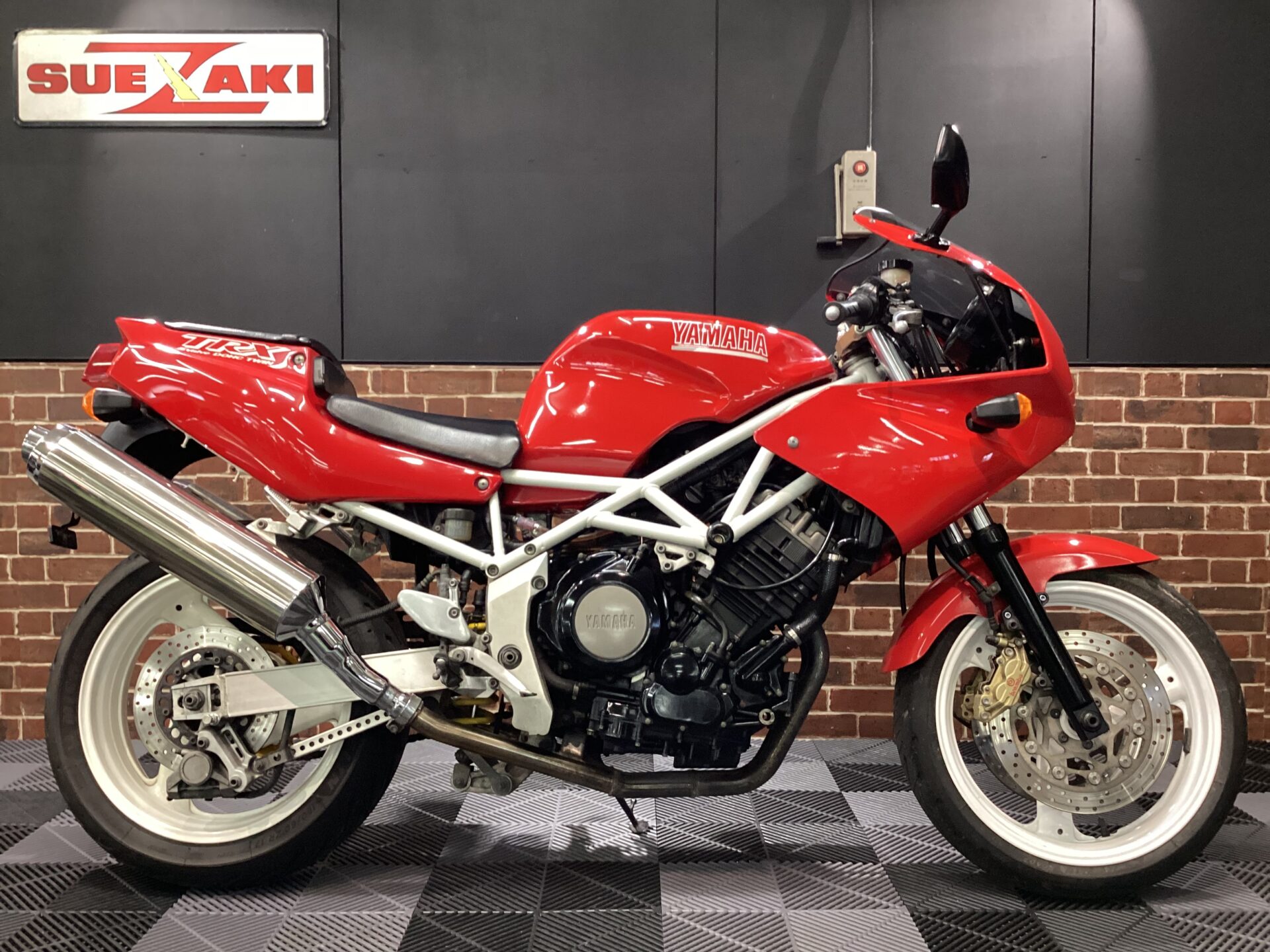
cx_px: 635
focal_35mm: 31
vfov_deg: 45.4
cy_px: 476
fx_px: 1137
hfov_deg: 58.4
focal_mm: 3.3
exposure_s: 1/40
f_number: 2.4
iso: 320
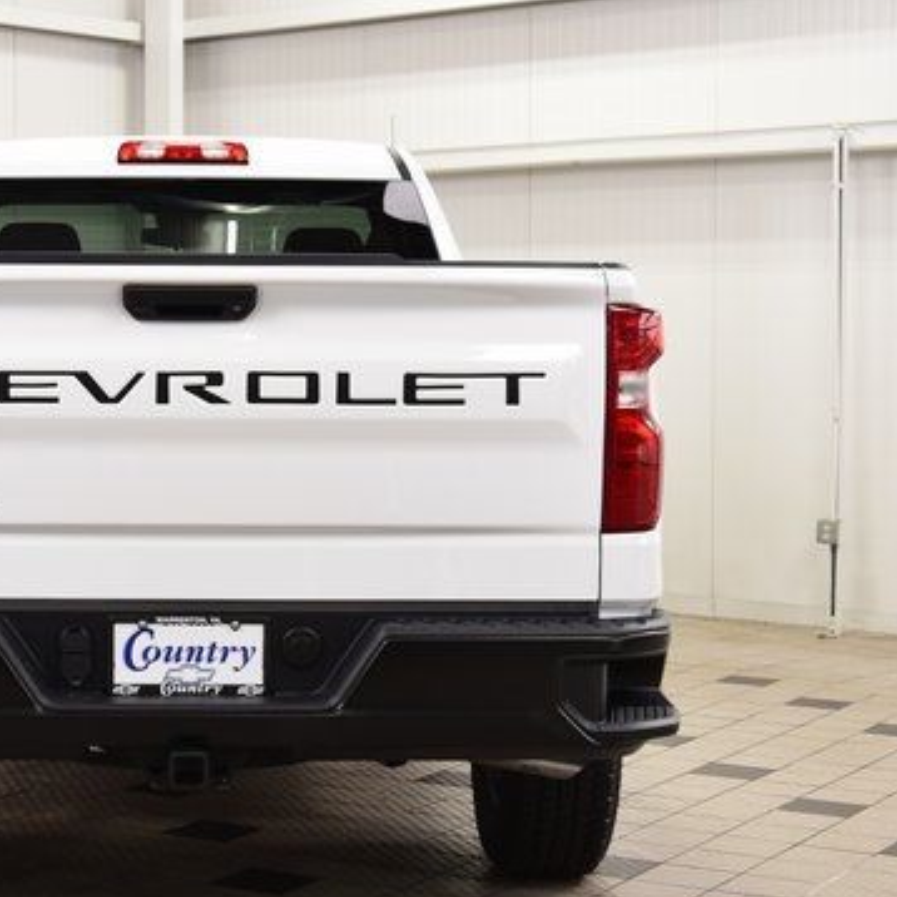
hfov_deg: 21.5
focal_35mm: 80
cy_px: 452
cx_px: 183
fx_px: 2338
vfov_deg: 21.7
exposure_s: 1/30
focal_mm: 35
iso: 720
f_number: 7.1
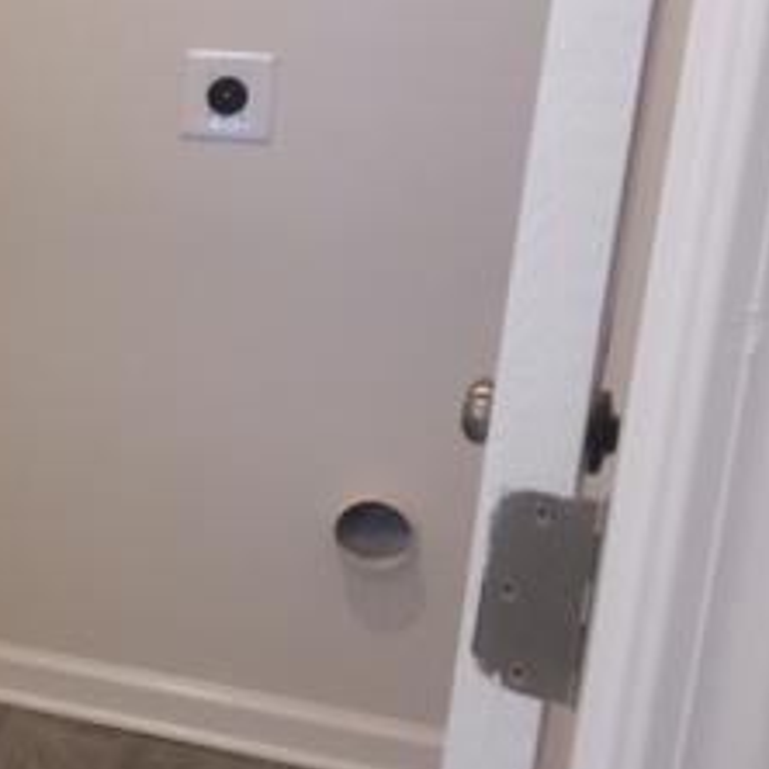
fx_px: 1860
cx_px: -267
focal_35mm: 74
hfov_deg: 21.0
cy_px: 270
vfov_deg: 23.3
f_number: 2.2
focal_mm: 4.15
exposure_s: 1/30
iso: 50
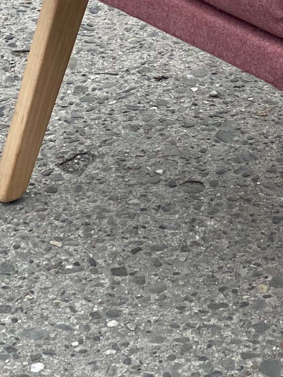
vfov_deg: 9.7
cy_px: -60
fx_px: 2191
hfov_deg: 7.3
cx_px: 350
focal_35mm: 201
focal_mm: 6
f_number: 2
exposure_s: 1/122
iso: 32
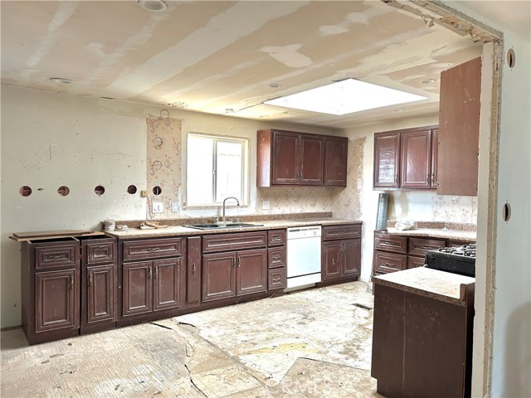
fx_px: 399
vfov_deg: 53.1
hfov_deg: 67.3
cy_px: 199
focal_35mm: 26
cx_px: 266
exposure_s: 1/89
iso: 125
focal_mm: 5.7
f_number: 1.5
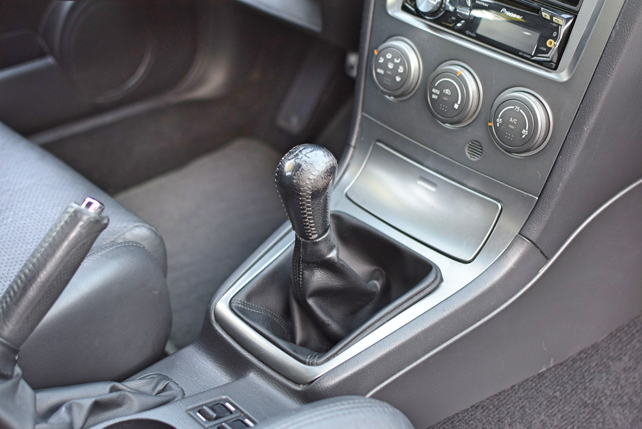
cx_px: 321
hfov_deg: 37.8
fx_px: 937
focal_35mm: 52
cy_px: 214
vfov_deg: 25.8
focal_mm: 35
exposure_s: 1/60
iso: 800
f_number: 2.8
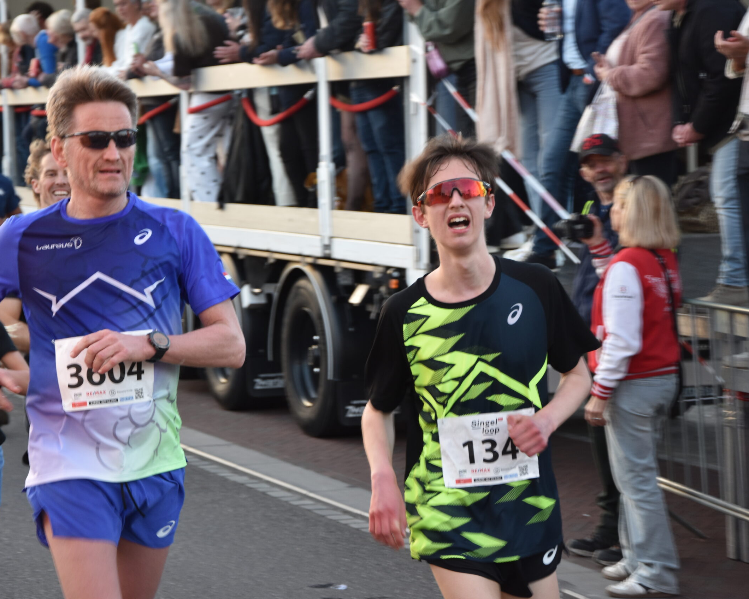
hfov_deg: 16.2
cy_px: 301
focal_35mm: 119
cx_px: 320
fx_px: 2638
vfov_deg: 13.0
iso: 400
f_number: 5.3
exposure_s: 1/100
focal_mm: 70
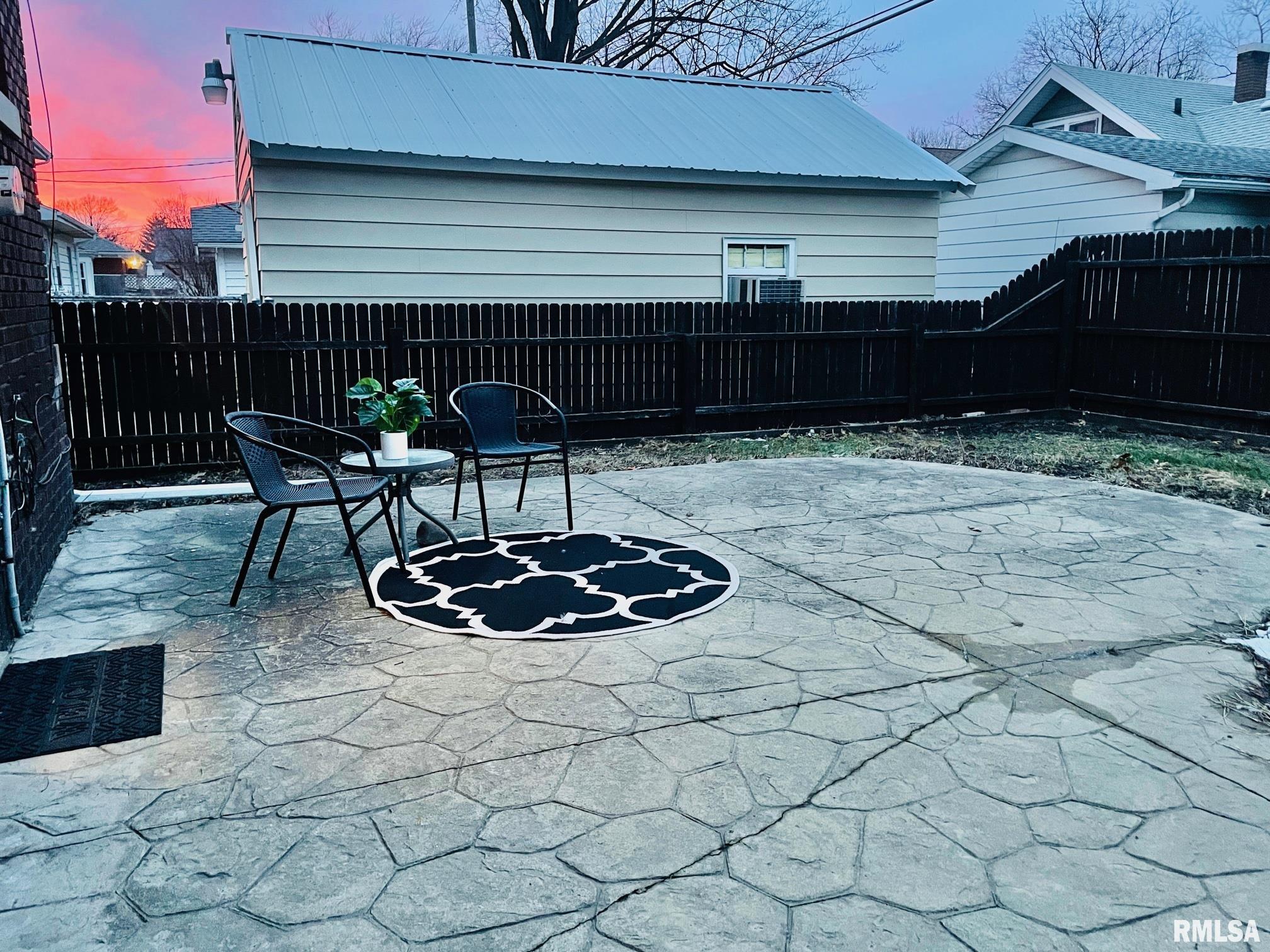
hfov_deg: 67.3
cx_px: 635
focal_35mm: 26
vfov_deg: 53.1
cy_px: 476
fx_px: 954
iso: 400
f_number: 1.6
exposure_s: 1/40
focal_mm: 4.2
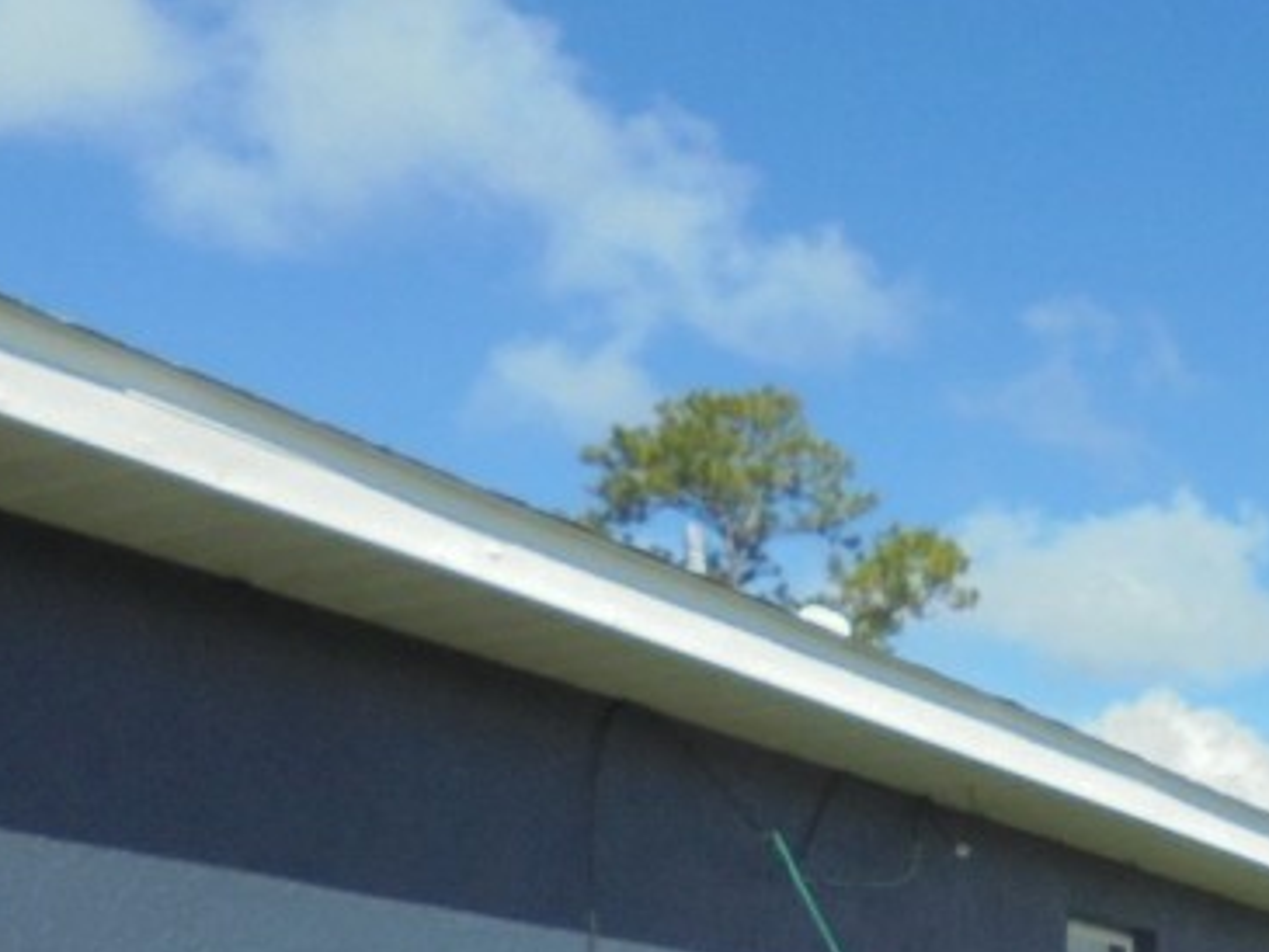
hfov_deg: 26.2
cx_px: 1012
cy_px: 1272
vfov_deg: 18.6
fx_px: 2677
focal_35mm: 73
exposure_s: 1/1000
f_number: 3.5
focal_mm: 4.6
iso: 100
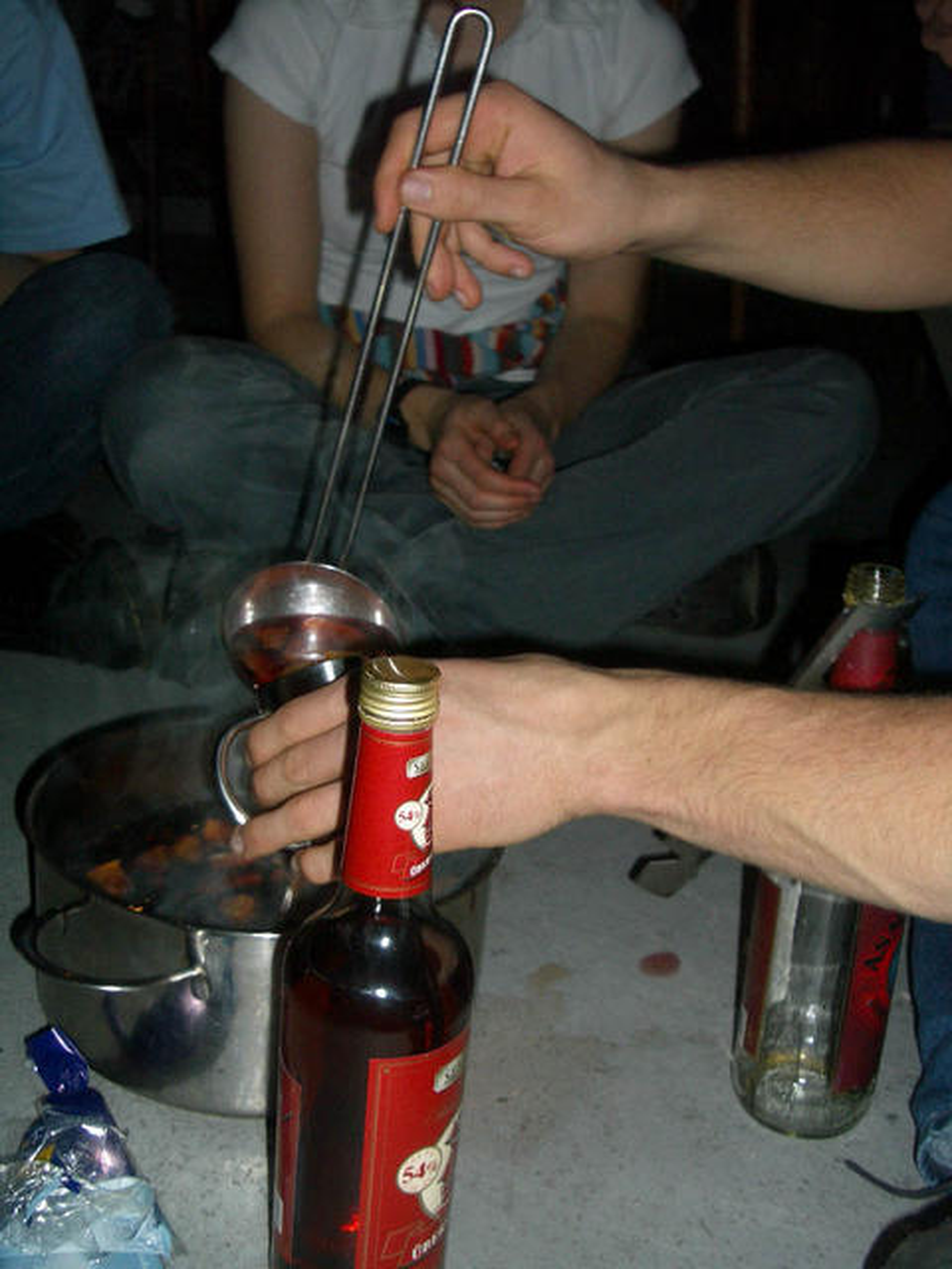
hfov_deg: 35.1
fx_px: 1503
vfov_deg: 45.8
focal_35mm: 41
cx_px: 476
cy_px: 634
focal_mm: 6.8
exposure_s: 1/60
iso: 100
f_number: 2.8
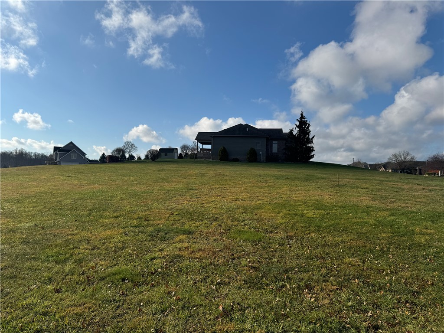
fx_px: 308
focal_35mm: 24
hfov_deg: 71.6
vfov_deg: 56.8
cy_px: 166
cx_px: 222
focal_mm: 6.76
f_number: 1.78
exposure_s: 1/7092
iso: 80
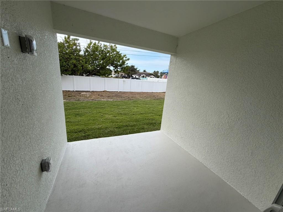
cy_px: 106
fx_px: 114
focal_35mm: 14
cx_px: 142
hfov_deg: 102.1
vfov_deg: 85.7
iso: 40
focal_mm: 2.22
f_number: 2.2
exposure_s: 1/686
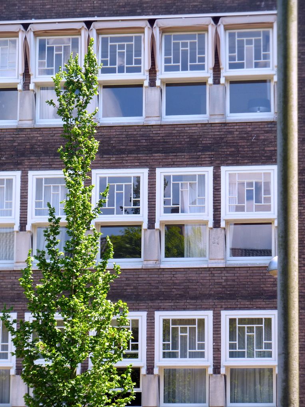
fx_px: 1515
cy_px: 204
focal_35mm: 129
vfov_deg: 15.3
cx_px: 153
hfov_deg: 11.5
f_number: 4.4
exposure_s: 1/100
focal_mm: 21
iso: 80
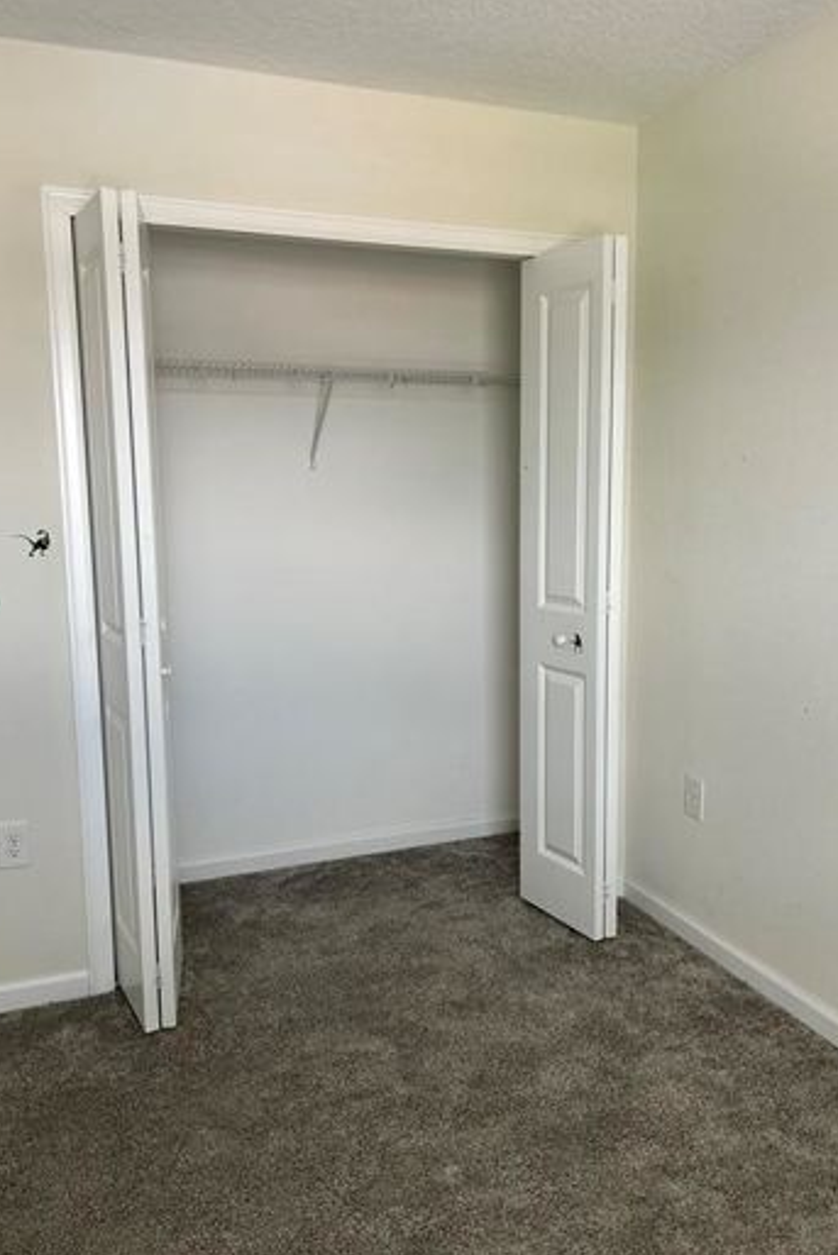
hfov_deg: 46.4
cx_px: 448
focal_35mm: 28
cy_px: 628
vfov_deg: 65.5
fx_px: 977
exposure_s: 1/60
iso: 80
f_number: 1.5
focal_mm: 5.7
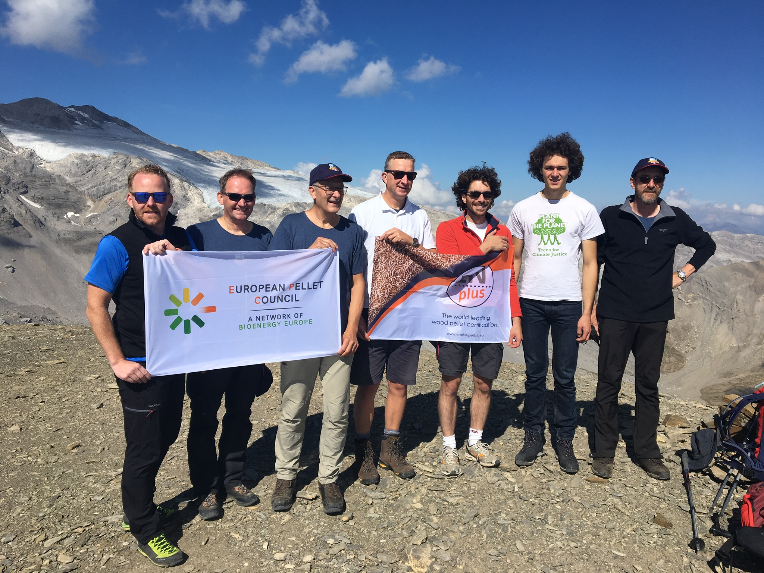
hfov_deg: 61.7
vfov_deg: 48.2
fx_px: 640
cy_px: 286
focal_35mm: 29
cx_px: 382
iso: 25
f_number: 2.2
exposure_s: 1/3205
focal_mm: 4.15
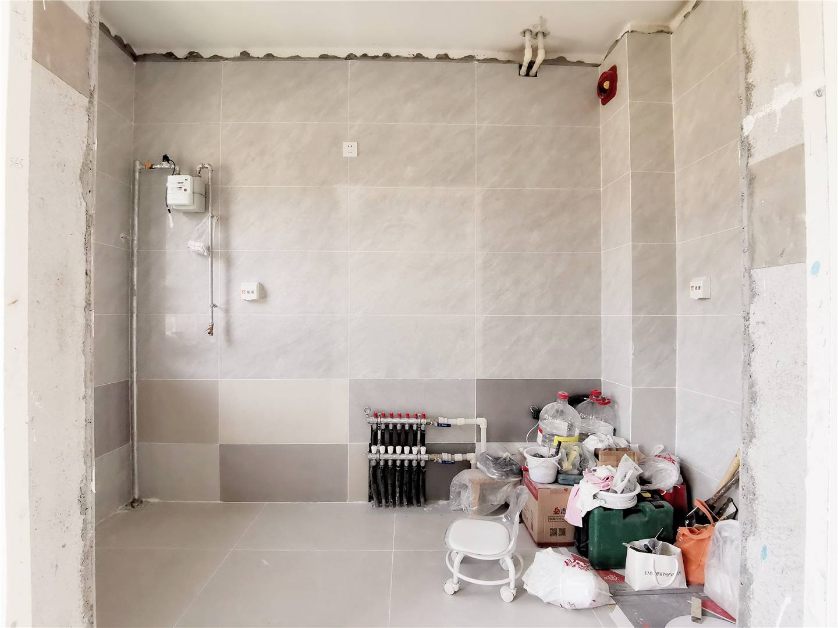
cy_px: 314
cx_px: 419
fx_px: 412
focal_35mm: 17
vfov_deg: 74.7
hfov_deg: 91.0
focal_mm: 2.26
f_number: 2.2
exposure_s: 1/100
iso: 320
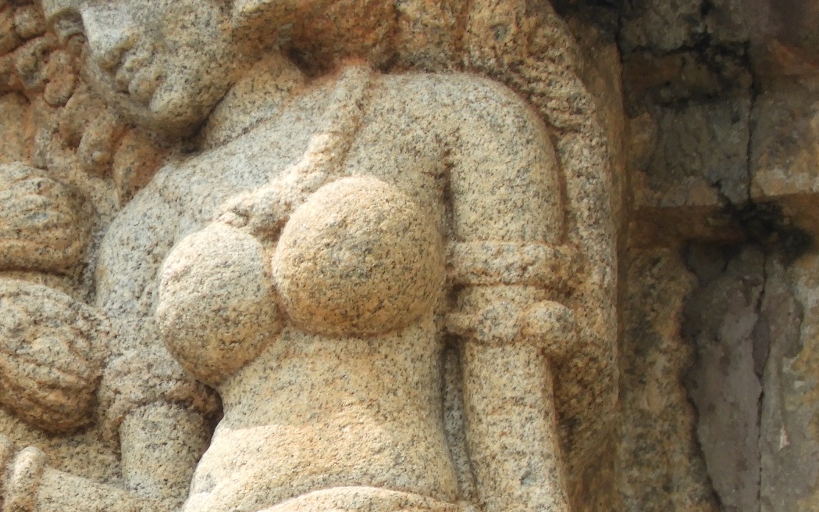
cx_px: 233
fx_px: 30415
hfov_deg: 1.5
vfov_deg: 1.0
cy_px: 371
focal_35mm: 1363
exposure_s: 1/250
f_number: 5.6
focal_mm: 116.5
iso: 100
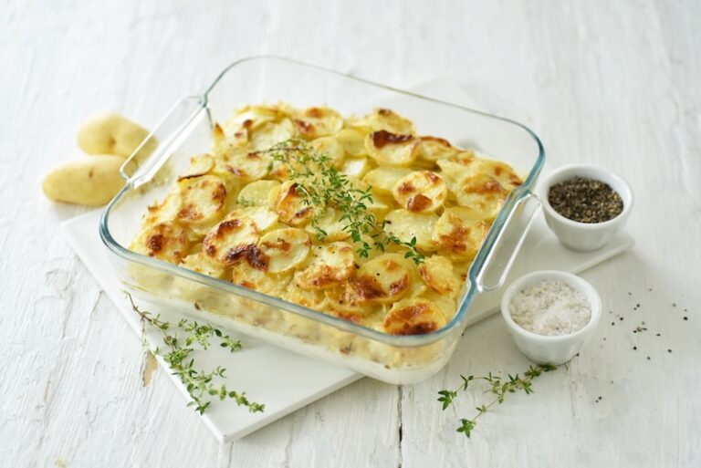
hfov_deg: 33.4
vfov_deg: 22.7
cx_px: 350
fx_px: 1169
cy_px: 234
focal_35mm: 60
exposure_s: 1/60
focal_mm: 60
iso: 800
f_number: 3.2
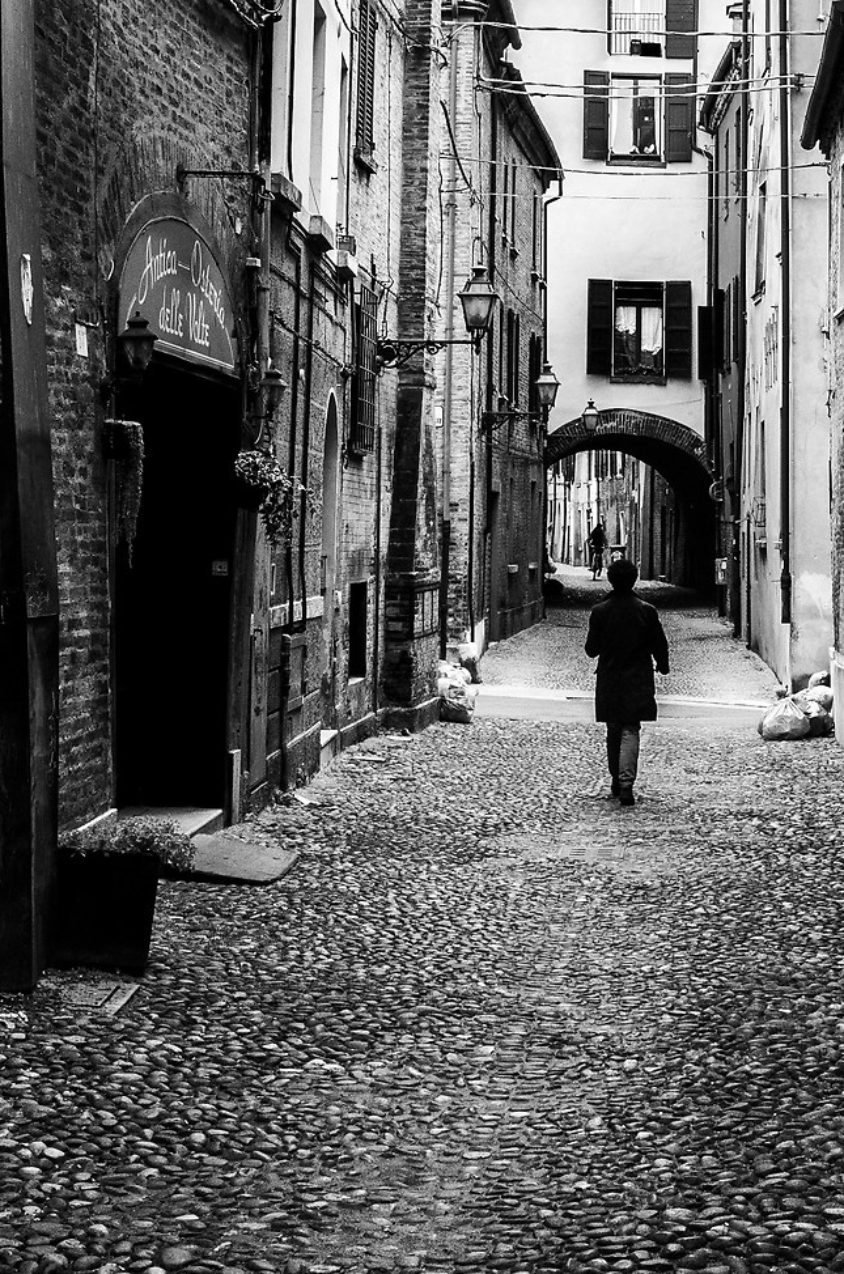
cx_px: 619
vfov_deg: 28.4
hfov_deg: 19.5
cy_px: 166
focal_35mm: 69
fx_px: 2438
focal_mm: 18.3
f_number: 5.6
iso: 800
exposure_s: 1/500
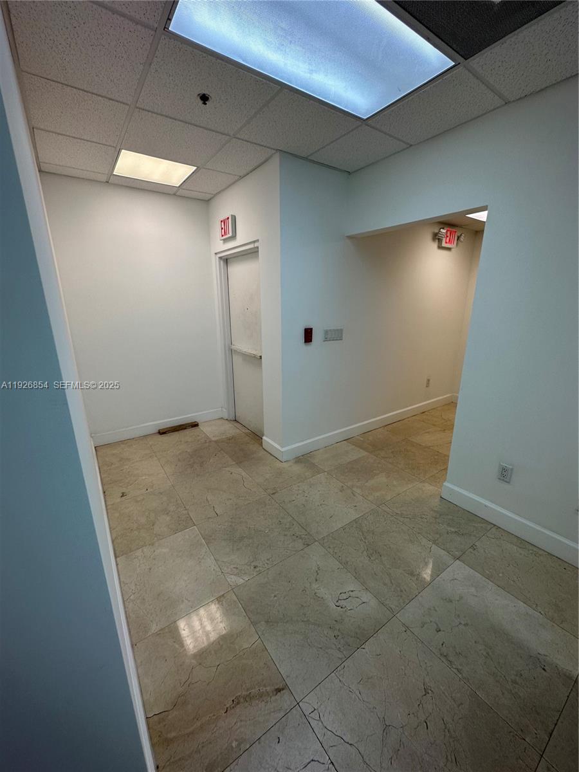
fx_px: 312
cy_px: 386
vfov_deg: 102.1
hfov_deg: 85.7
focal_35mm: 14
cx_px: 290
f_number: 2.2
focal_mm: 2.22
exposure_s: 1/120
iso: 64
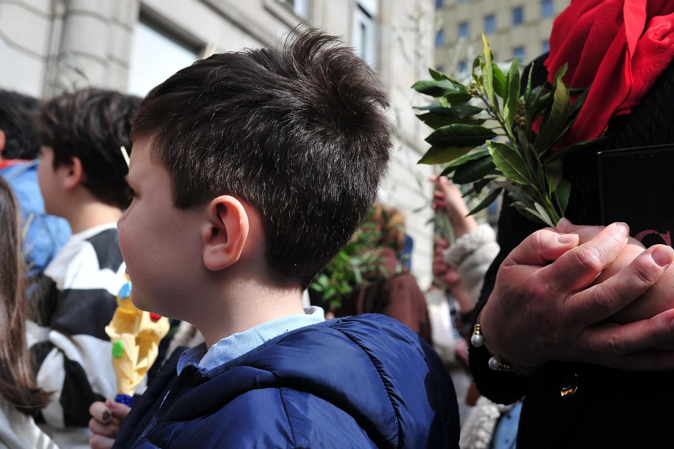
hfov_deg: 54.5
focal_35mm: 35
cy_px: 224
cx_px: 337
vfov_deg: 37.8
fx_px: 655
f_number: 7.1
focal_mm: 35
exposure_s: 1/800
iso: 400
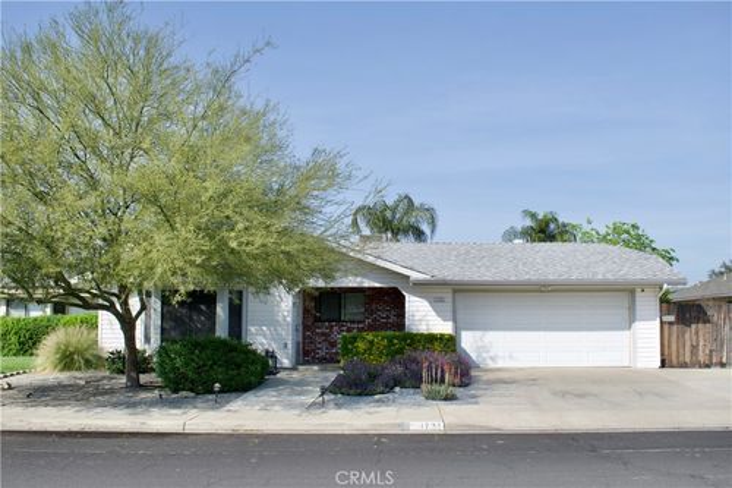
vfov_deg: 38.3
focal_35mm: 34
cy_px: 244
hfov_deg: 55.1
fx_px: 701
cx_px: 366
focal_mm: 23
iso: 200
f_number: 8
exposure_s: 1/640
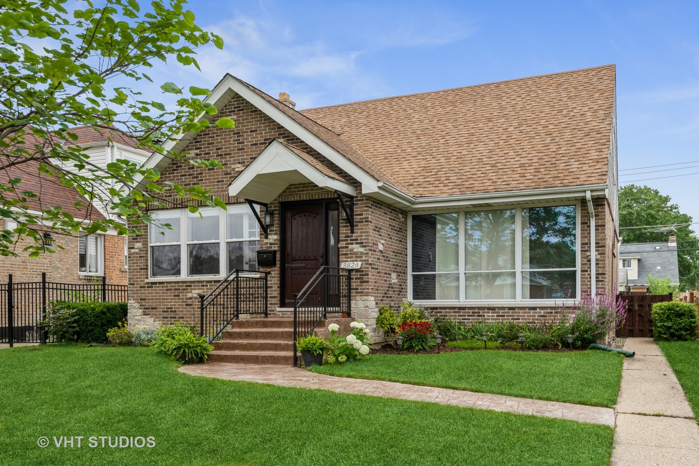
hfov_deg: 58.7
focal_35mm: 32
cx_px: 350
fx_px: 621
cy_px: 233
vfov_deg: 41.1
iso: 320
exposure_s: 1/400
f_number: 9
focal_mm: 32
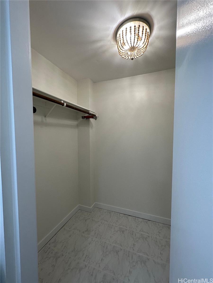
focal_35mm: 14
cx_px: 106
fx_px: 115
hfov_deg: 85.7
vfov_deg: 102.1
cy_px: 142
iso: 125
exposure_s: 1/120
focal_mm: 2.22
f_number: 2.2
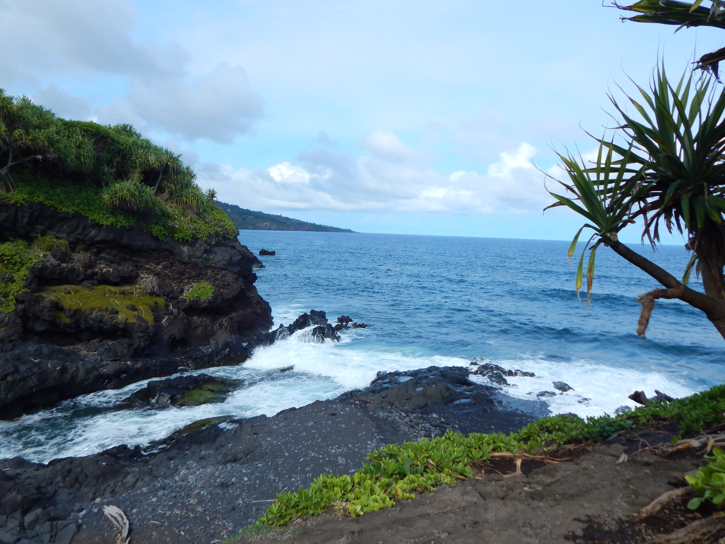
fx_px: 461
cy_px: 272
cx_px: 362
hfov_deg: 76.4
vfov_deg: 61.1
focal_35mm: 22
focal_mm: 4
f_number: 6
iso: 125
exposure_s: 1/400
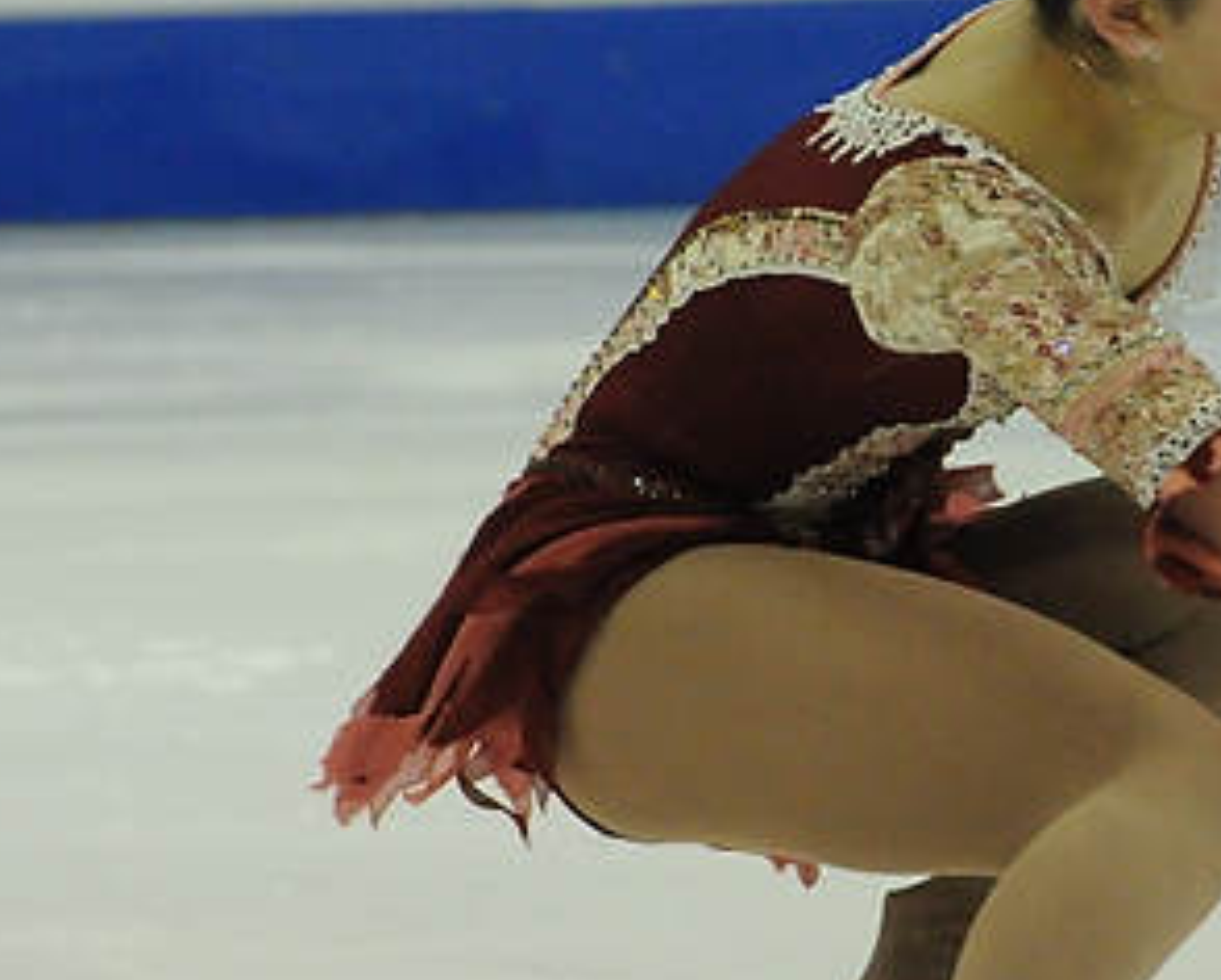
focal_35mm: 764
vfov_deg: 2.0
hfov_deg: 2.5
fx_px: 27645
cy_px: 438
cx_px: 997
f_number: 5.6
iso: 3200
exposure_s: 1/1250
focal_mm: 200
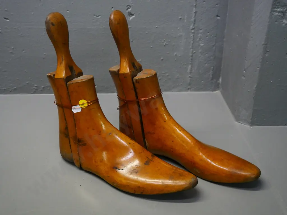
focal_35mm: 44
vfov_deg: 32.9
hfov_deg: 42.9
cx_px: 144
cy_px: 108
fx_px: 365
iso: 3200
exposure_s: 1/250
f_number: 4.2
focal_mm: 22
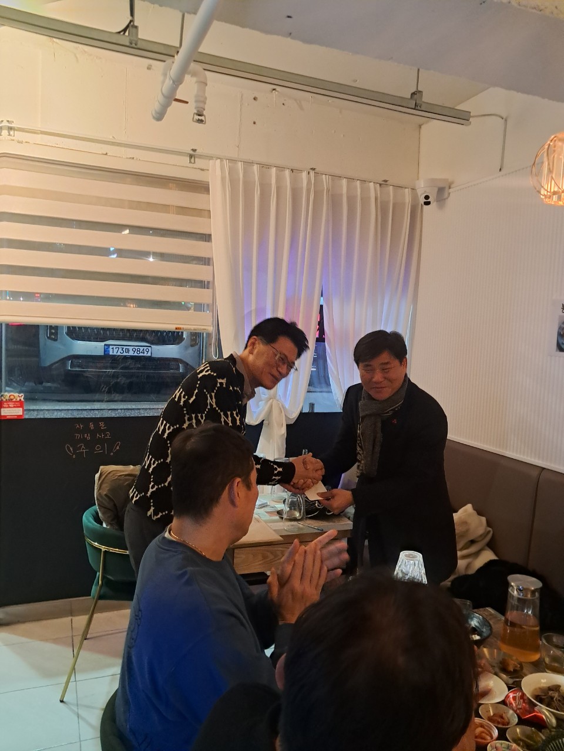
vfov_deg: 65.3
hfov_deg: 51.4
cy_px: 376
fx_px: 587
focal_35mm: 27
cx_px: 282
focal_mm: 4
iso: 500
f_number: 1.8
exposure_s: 1/40
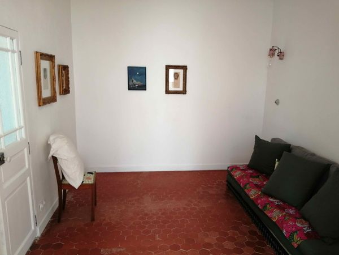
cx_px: 170
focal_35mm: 26
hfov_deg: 67.3
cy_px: 128
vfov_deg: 53.1
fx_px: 255
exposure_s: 1/50
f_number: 1.8
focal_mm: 3.46
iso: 50
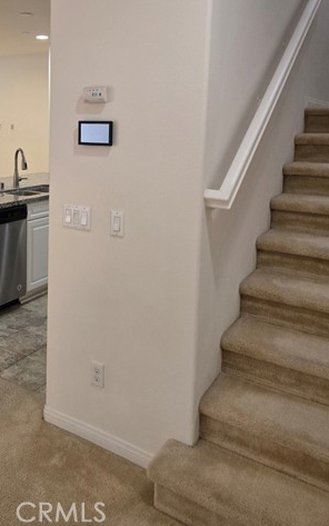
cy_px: 172
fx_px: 473
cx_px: 69
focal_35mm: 33
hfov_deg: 37.1
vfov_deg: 56.8
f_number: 1.8
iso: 160
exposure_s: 1/120
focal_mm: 5.4
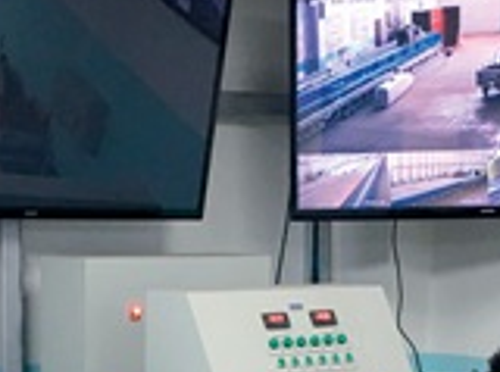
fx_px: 1440
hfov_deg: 19.6
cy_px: 453
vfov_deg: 14.2
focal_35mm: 100
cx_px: 125
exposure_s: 1/33
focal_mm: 4.15
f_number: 2.2
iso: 125
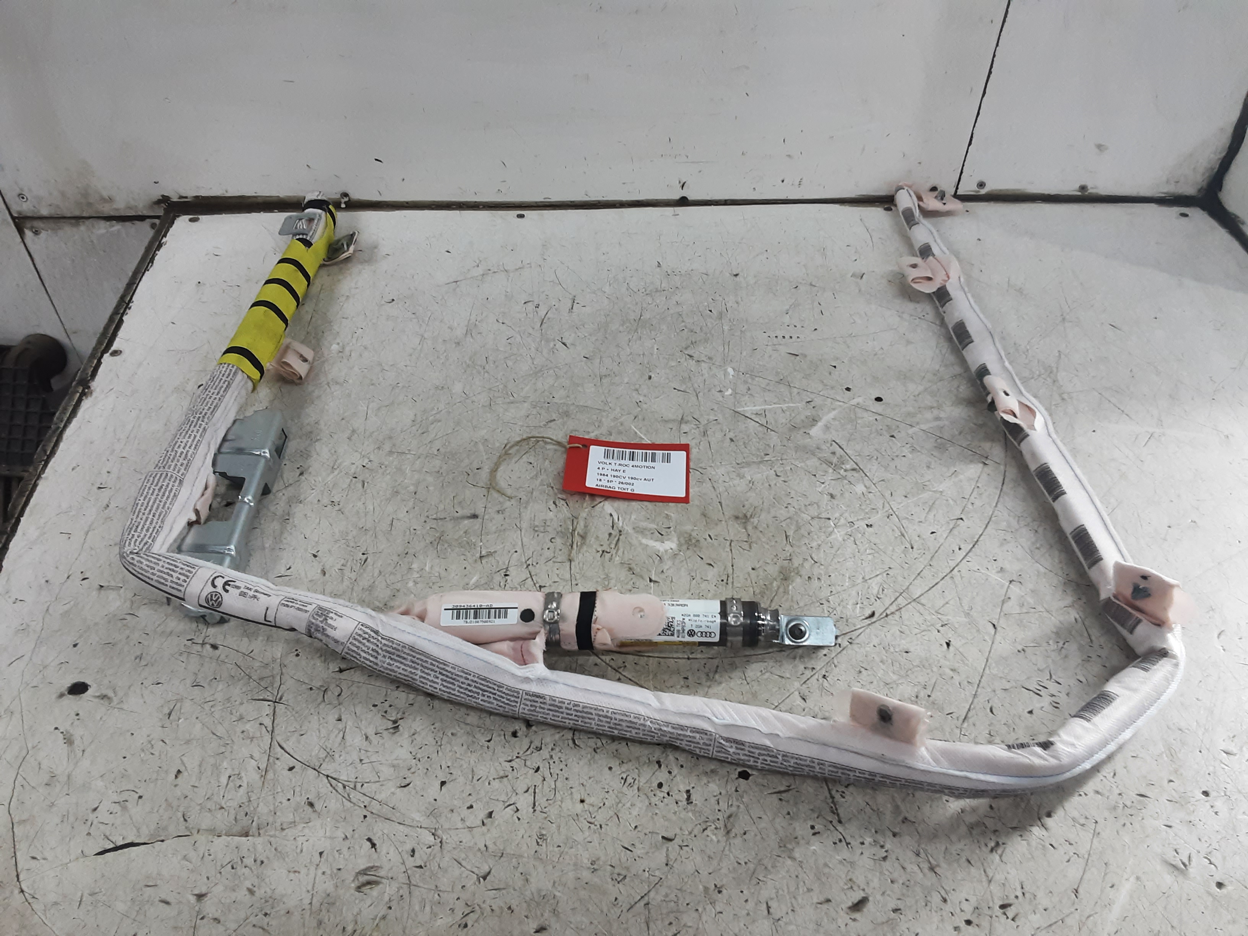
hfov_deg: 65.3
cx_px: 624
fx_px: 973
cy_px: 468
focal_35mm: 27
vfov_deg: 51.4
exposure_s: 1/50
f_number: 1.9
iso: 100
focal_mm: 2.91
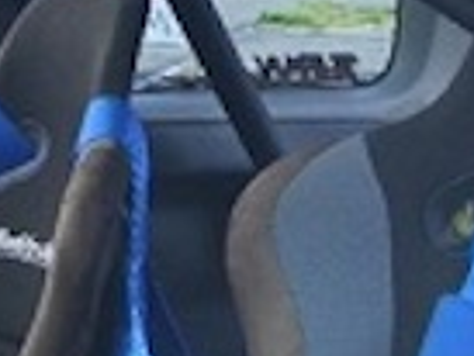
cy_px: 14
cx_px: 448
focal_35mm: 99
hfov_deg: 19.4
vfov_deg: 14.8
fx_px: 1357
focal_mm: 5.8
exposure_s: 1/200
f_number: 2.6
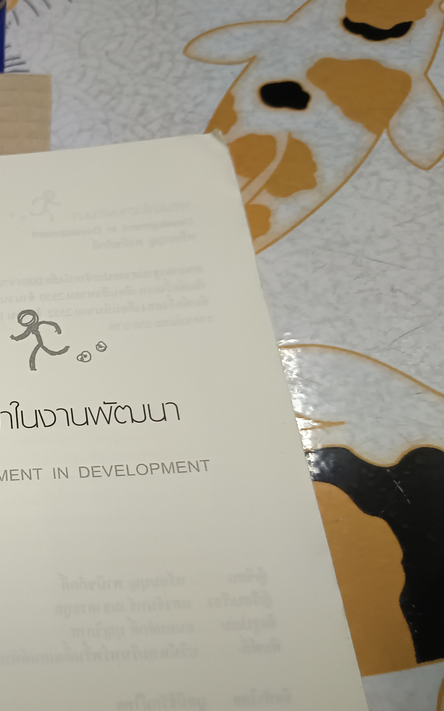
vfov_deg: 44.1
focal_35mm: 45
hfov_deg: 25.8
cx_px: -79
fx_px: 871
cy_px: 436
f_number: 1.7
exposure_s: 1/50
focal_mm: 5.31
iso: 1036
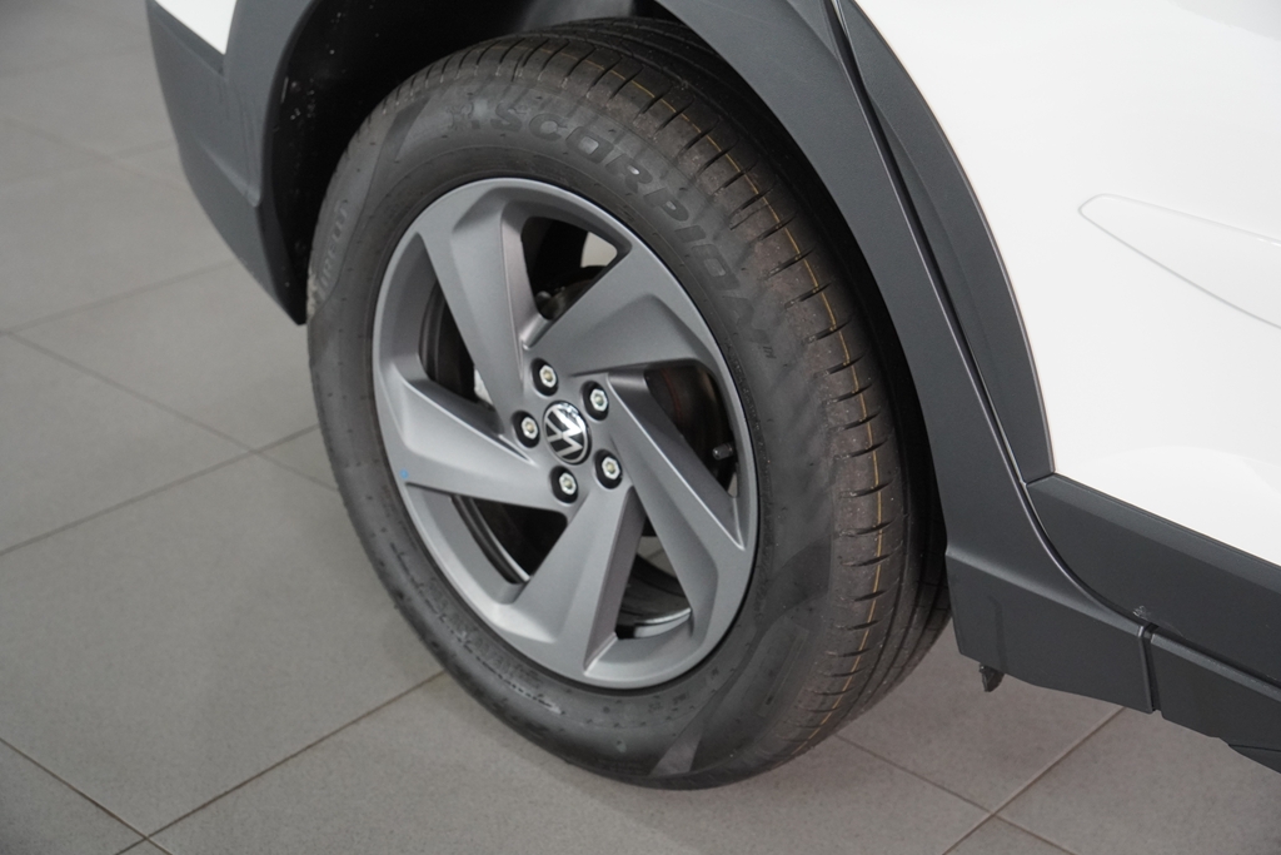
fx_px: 1922
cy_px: 428
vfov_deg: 25.1
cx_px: 640
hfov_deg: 36.9
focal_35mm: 54
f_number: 3.5
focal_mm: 36
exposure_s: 1/160
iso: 1600
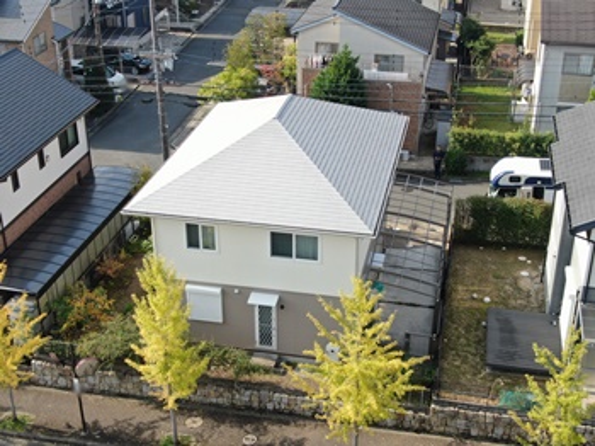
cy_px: 223
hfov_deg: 39.7
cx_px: 298
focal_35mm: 48
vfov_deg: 30.2
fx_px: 824
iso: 100
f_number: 3.8
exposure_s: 1/320
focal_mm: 8.6
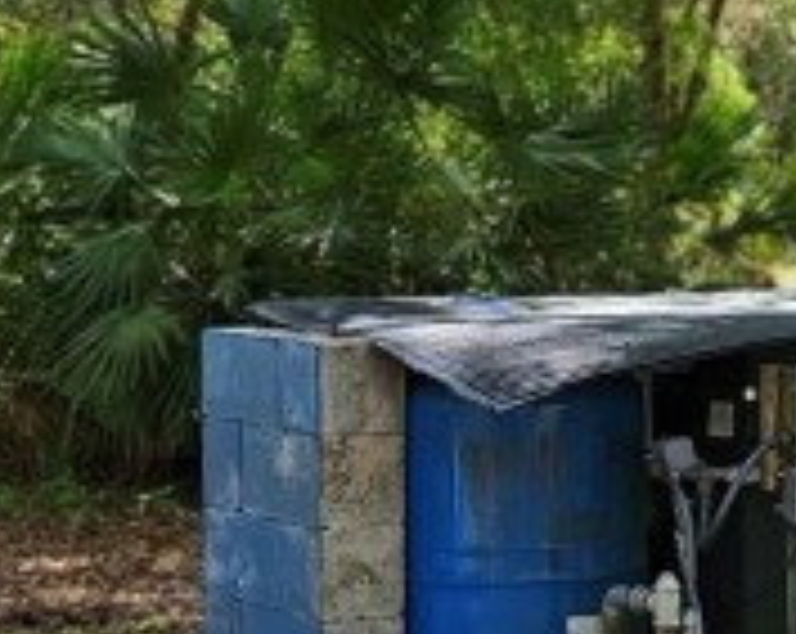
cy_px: 360
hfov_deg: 14.4
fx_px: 3058
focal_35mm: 130
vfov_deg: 11.8
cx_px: 940
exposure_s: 1/734
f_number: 1.8
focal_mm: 5.4
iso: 25
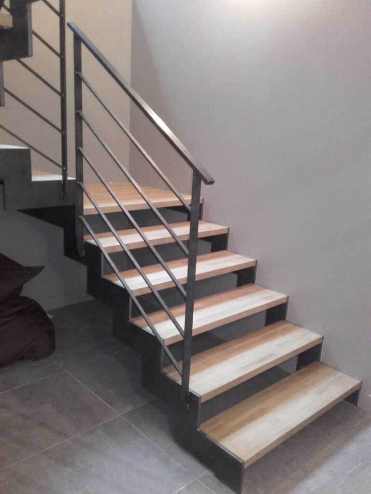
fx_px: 443
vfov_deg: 58.4
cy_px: 247
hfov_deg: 45.4
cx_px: 186
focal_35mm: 31
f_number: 2.2
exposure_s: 1/10
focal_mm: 3.3
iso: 330
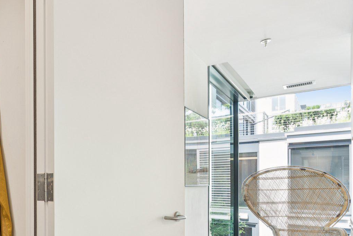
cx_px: 46
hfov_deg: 52.7
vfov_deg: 39.7
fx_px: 314
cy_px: 185
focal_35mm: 32
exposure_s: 1/5
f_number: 10
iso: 250
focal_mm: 16
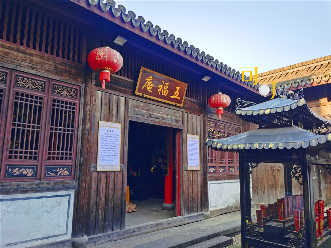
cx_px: 166
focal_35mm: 27
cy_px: 124
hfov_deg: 65.3
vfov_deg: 51.4
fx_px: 258
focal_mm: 5.56
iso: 50
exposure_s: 1/420
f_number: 1.6
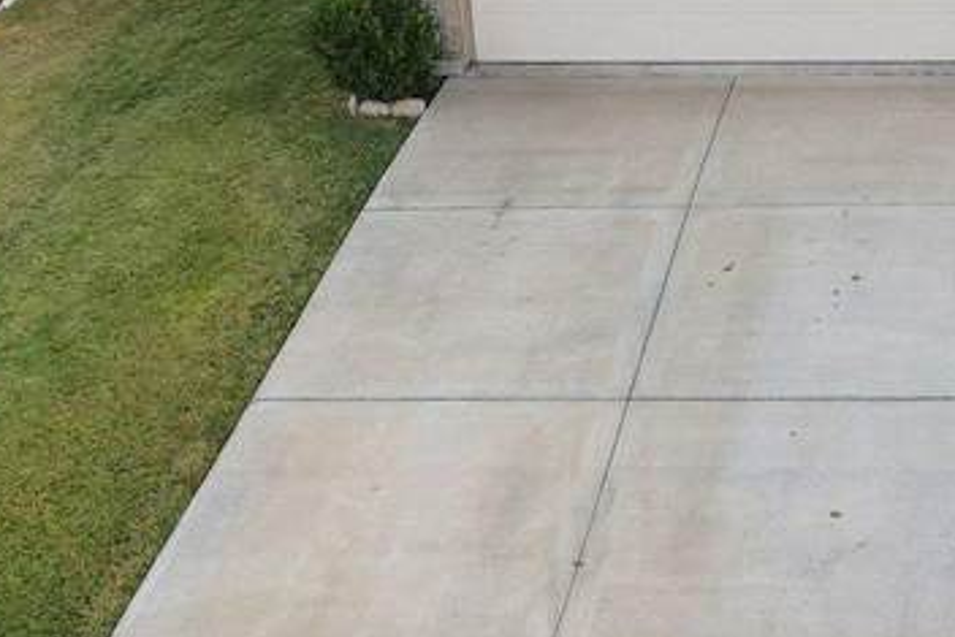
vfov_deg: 16.6
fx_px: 2123
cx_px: 1047
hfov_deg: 23.8
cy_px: -47
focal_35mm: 80
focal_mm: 8.4
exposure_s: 1/1600
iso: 100
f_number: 2.8
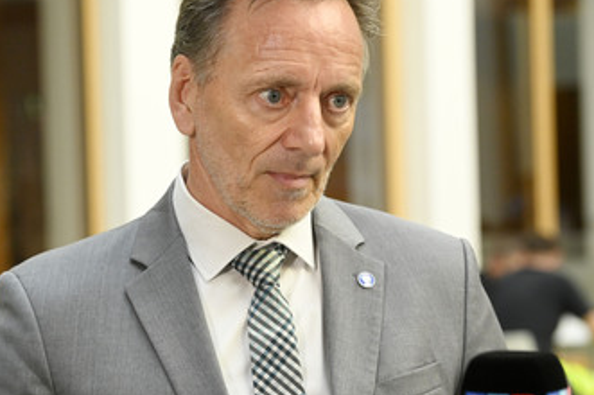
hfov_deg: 13.7
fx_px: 2473
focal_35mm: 150
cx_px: 240
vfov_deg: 9.1
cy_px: 171
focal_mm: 110
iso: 4000
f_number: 5.6
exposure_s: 1/800
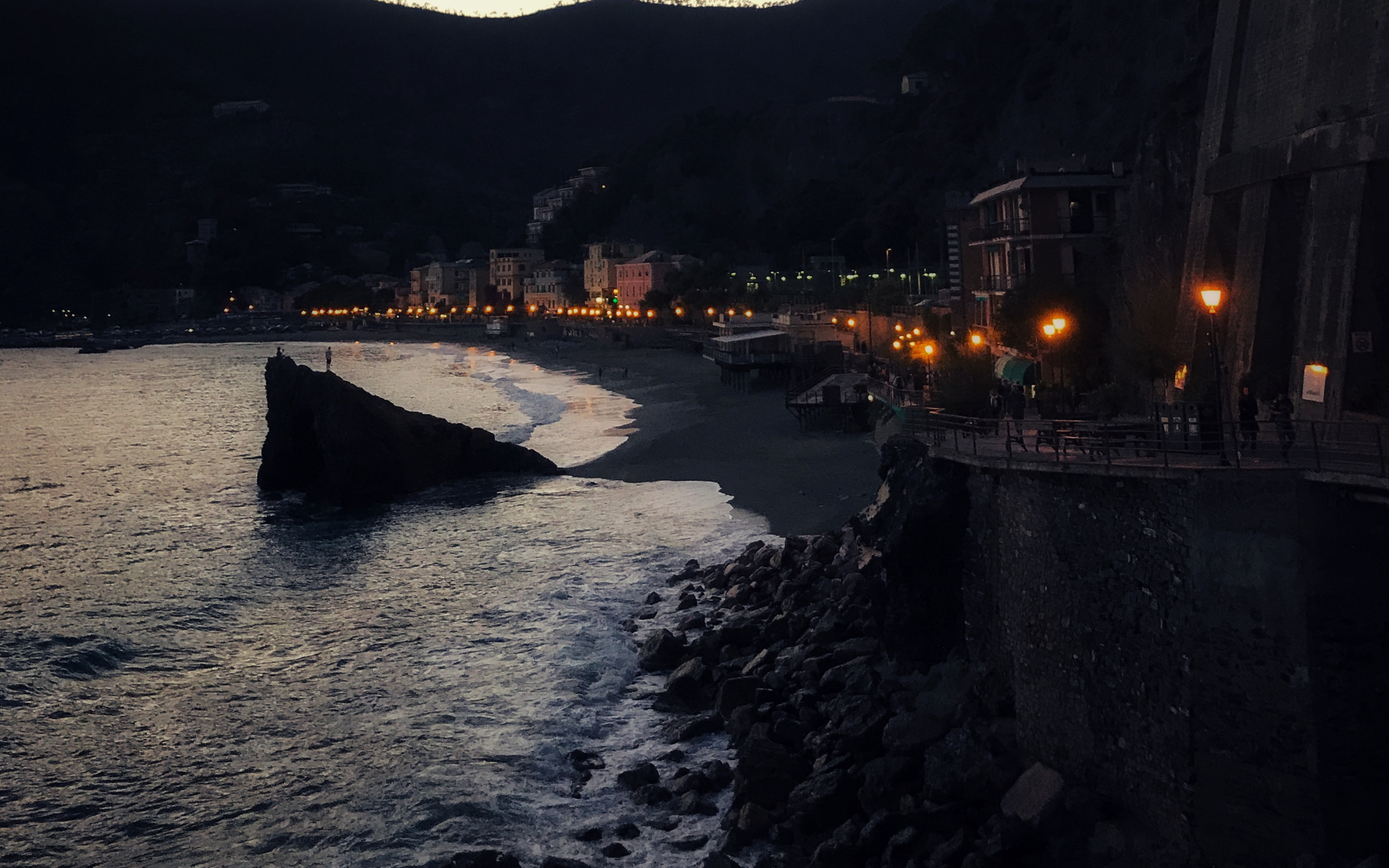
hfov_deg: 49.3
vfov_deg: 30.3
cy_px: 52
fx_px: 1514
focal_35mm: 40
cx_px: 691
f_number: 1.8
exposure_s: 1/25
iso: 32
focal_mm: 3.99
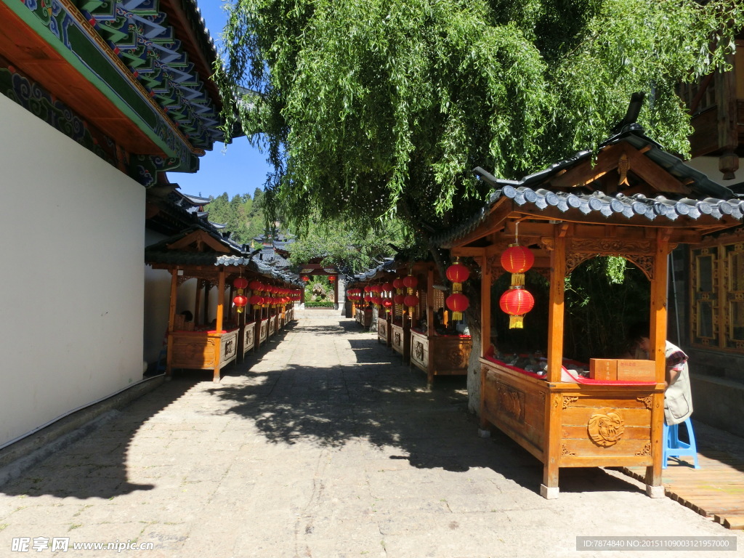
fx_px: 516
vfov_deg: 56.8
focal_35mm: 24
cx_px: 372
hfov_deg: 71.6
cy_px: 279
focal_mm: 4.24
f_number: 7.9
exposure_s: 1/125
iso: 80
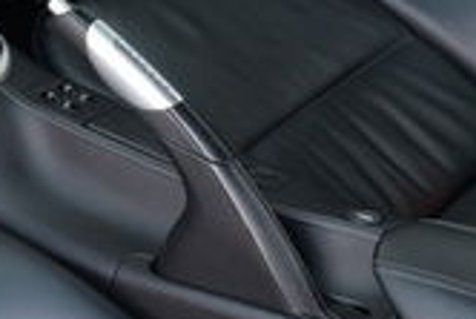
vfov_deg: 9.3
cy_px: -190
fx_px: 1892
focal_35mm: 143
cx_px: -132
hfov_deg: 13.8
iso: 250
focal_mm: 20.5
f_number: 3.2
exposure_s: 1/60
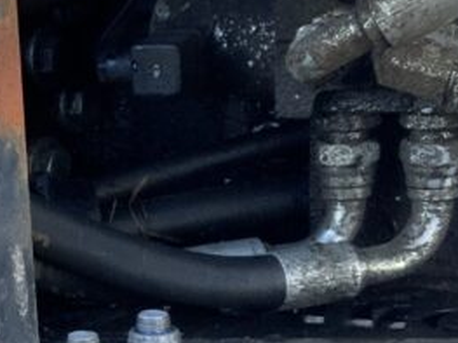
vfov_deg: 12.9
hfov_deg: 16.7
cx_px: -80
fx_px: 1494
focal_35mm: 113
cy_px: 362
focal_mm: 3
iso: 64
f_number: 1.8
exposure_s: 1/87
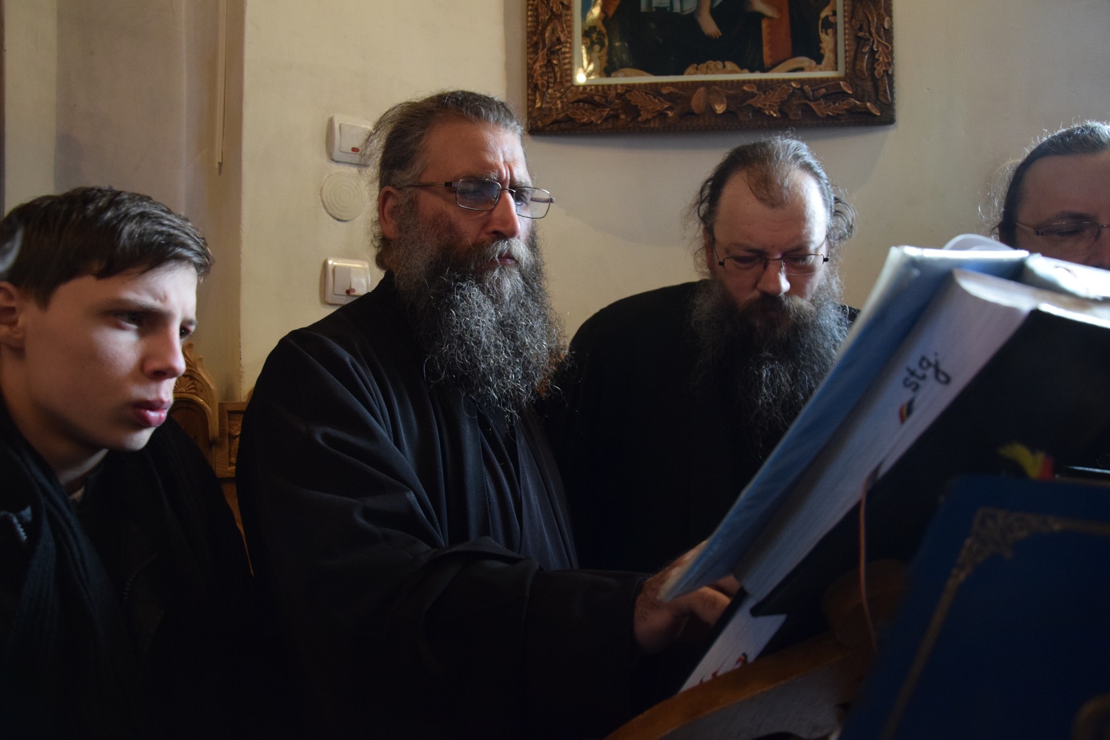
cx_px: 555
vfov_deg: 41.7
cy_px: 370
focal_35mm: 32
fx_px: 971
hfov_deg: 59.5
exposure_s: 1/80
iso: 1600
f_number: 3.8
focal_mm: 21
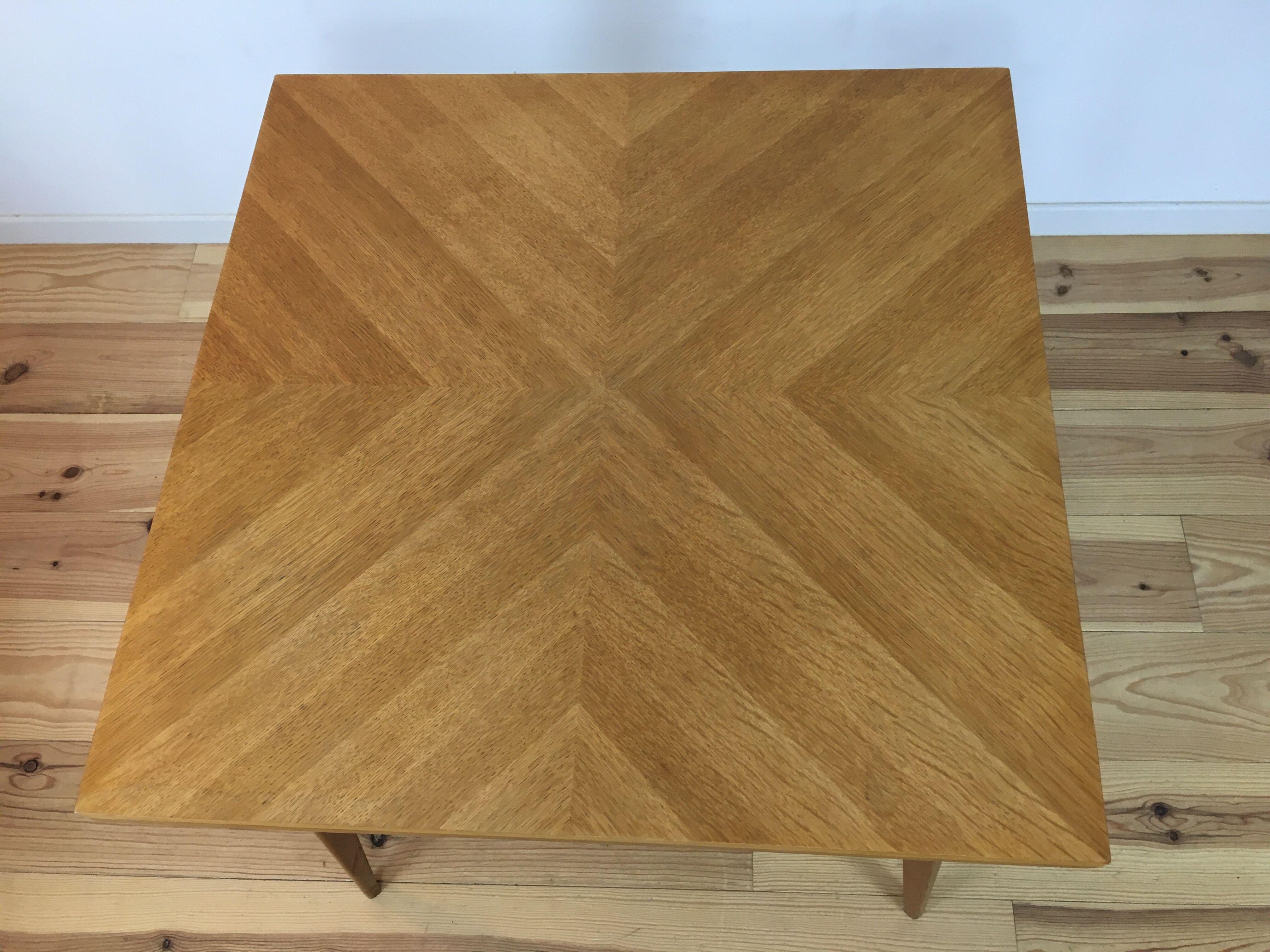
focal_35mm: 29
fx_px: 1064
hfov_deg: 61.7
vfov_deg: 48.2
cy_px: 476
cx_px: 635
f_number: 2.2
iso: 40
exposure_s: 1/33
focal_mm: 4.15
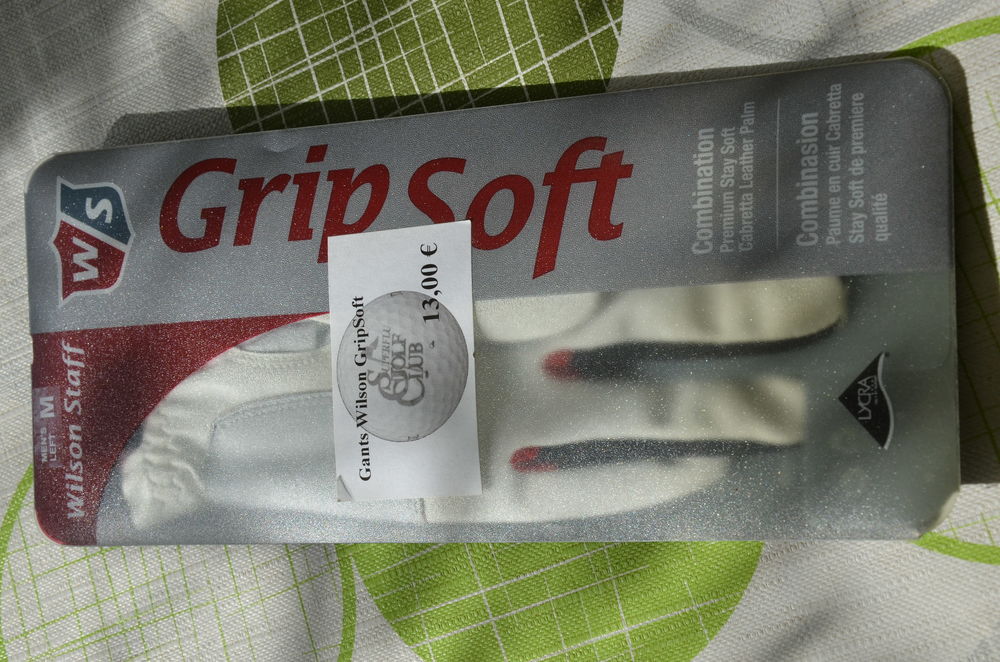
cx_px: 500
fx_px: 1996
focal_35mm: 72
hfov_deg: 28.1
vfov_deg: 18.8
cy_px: 331
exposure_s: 1/400
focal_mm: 48
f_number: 10
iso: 320
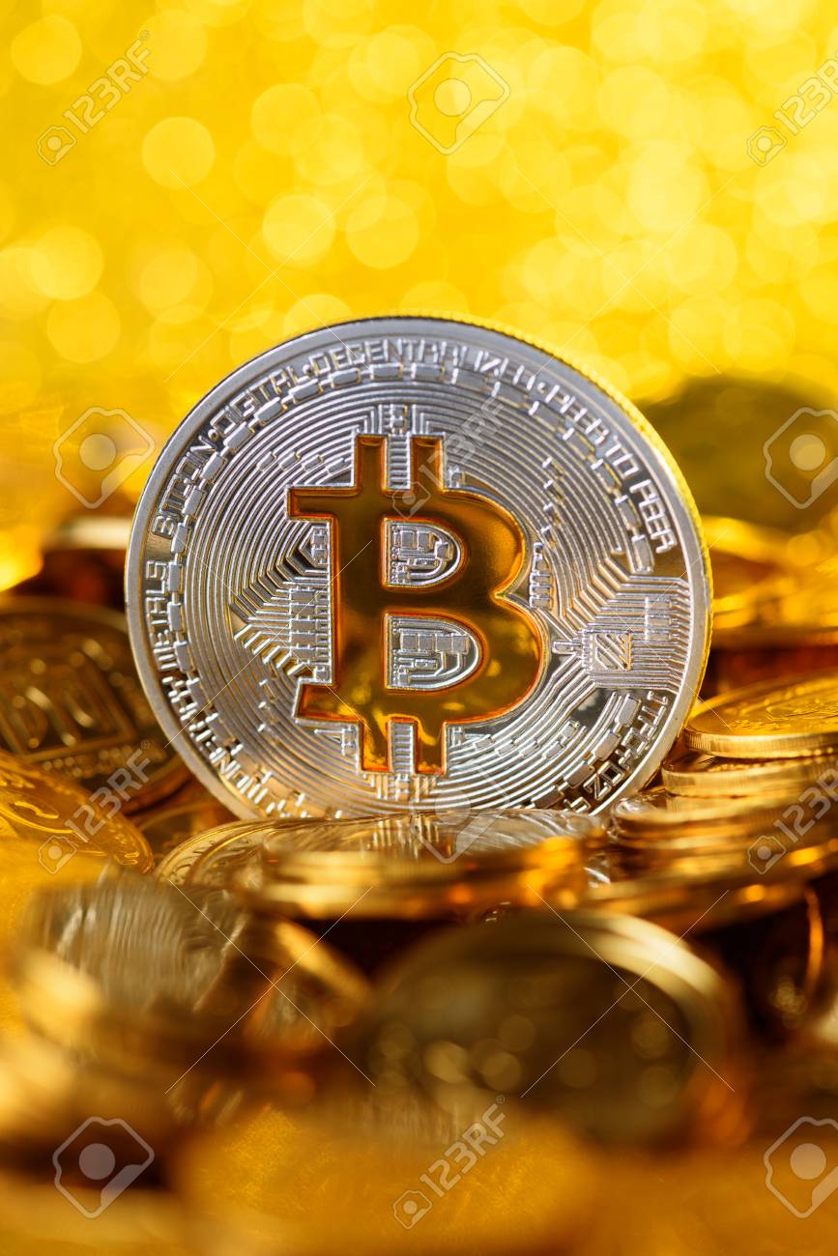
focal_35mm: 105
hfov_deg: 13.0
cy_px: 628
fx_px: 3665
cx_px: 419
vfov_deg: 19.5
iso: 100
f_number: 9
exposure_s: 1/160
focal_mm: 105
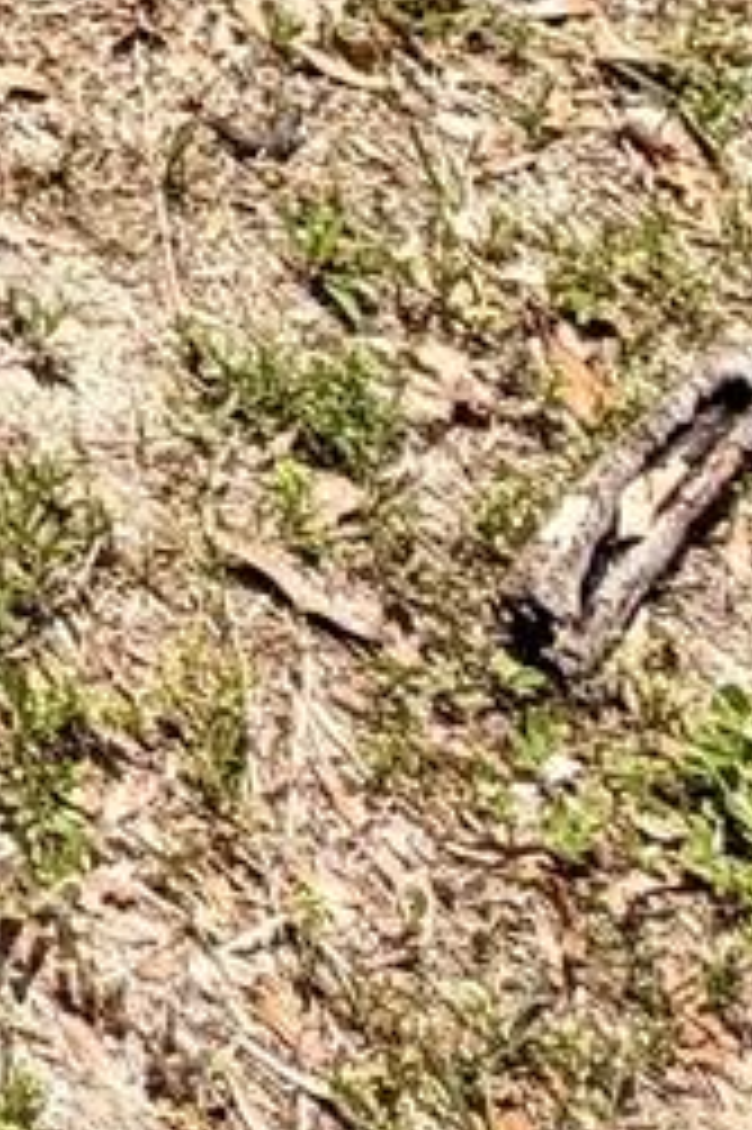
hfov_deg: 10.4
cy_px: -1148
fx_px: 2918
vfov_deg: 16.5
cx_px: -1522
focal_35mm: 93
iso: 25
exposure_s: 1/770
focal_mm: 2.22
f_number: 2.2
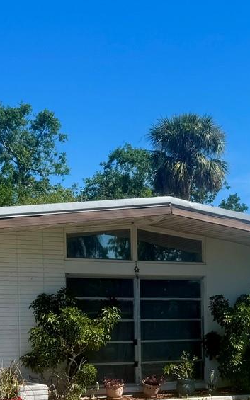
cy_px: 339
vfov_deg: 27.8
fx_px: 785
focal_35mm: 72
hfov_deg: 18.0
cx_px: 191
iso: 80
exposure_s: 1/4950
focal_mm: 6.76
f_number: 1.78
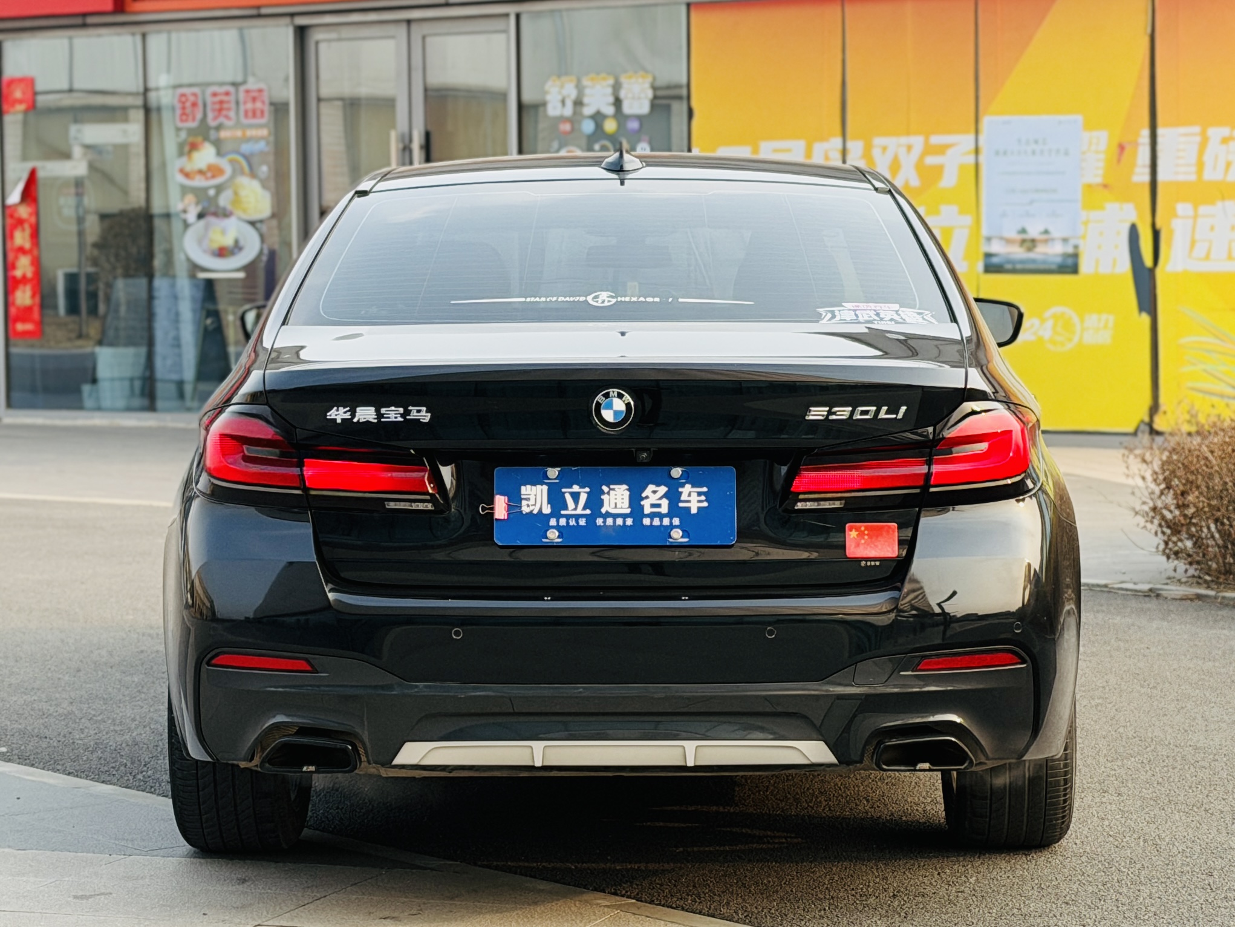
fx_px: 1713
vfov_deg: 30.3
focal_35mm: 48
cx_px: 618
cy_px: 464
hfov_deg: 39.7
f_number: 1.78
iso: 80
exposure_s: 1/885
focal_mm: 6.76
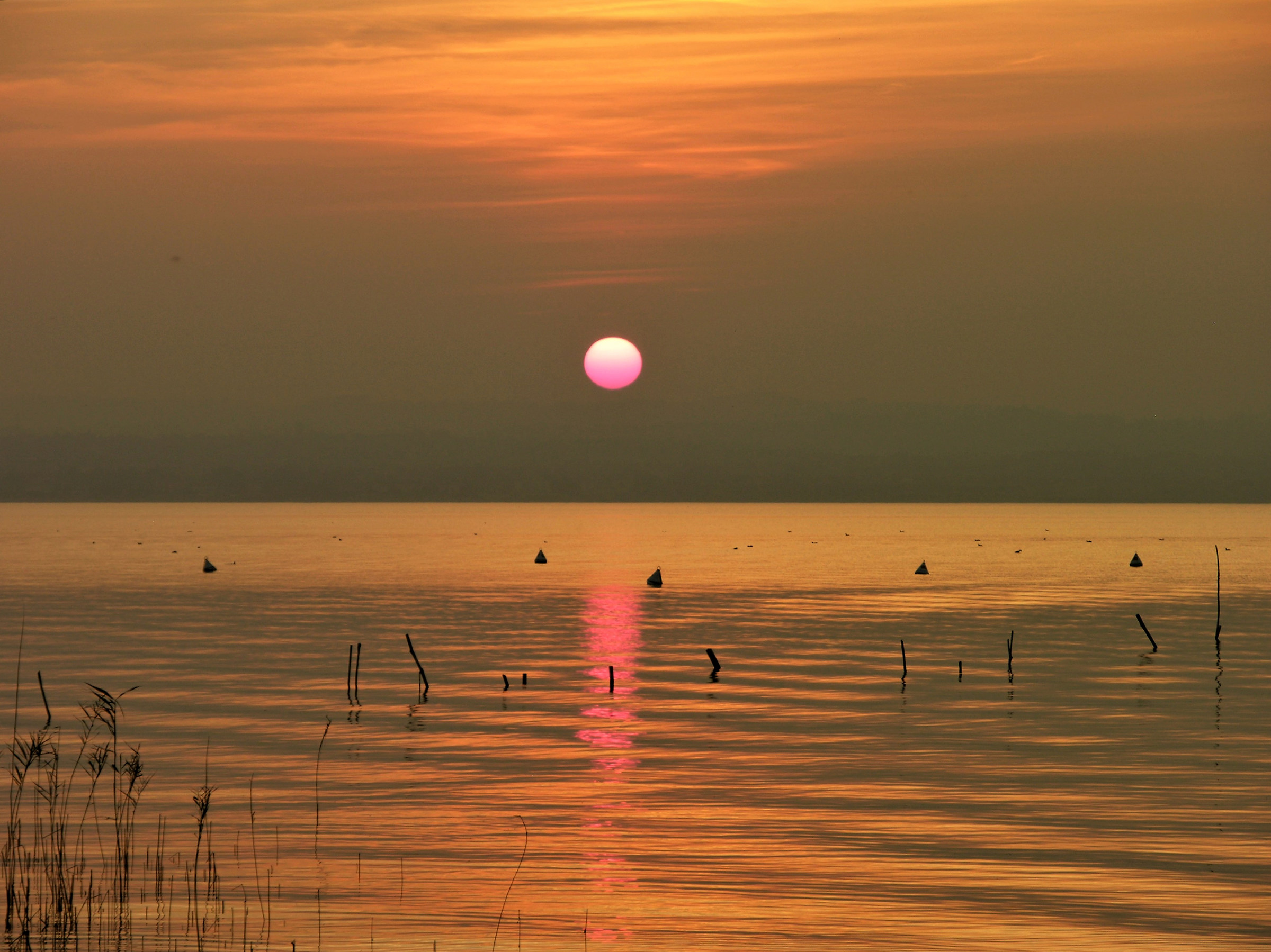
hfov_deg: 11.0
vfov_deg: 8.2
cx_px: 636
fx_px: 6608
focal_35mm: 180
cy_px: 476
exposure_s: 1/86.6
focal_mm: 44.7
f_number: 5
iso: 54
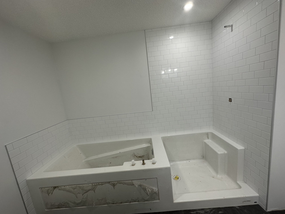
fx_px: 115
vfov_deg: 85.7
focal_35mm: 14
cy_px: 107
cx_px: 142
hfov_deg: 102.1
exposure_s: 1/120
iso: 80
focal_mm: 2.22
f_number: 2.2
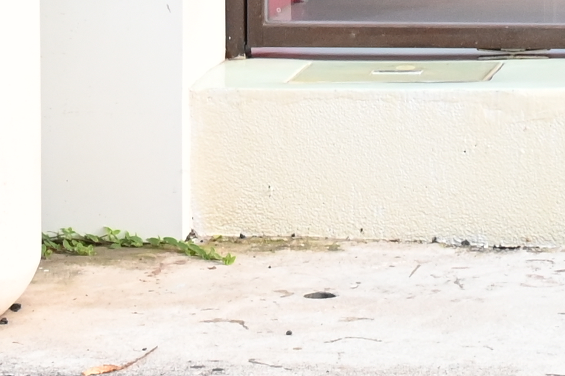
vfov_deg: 4.7
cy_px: -686
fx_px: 4361
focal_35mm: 278
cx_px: 1233
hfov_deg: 7.1
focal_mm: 44
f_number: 5.6
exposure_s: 1/50
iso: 1600
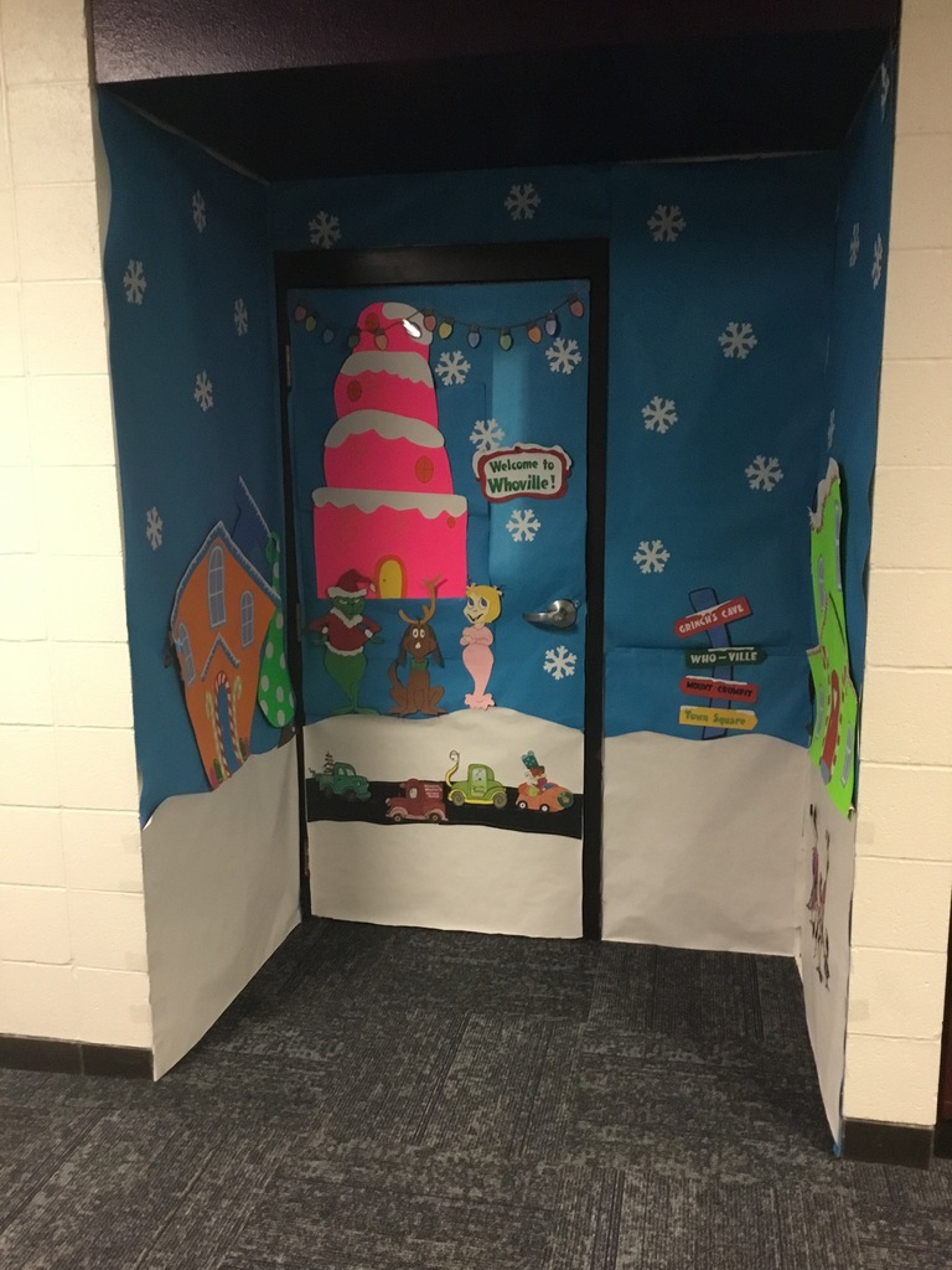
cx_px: 476
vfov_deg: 58.4
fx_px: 1137
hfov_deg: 45.4
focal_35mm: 31
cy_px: 635
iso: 200
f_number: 2.4
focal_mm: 3.3
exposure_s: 1/24
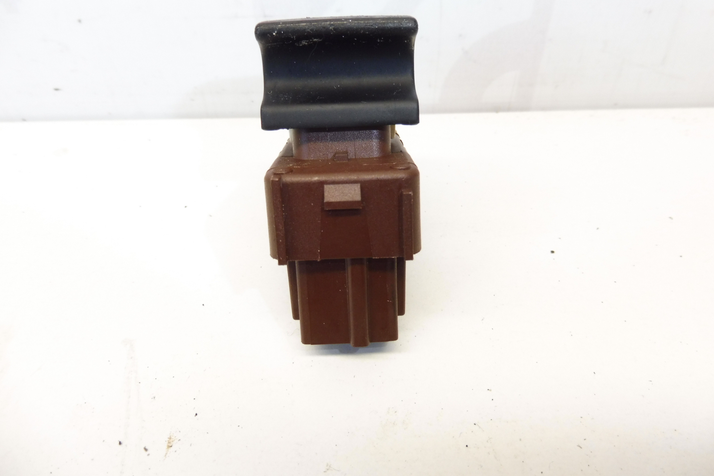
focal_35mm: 25
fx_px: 496
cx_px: 357
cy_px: 214
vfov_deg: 51.2
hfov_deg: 71.5
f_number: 3.5
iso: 200
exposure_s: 1/60
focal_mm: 4.3
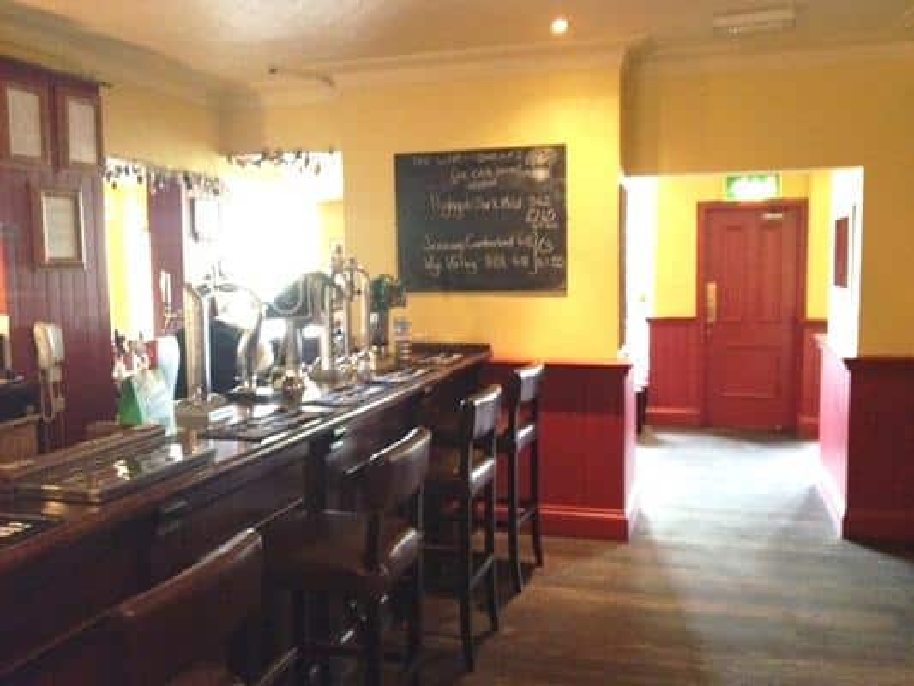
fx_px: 924
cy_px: 343
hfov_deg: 52.6
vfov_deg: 40.7
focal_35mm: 35
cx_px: 457
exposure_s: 1/20
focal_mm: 4.28
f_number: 2.4
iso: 500
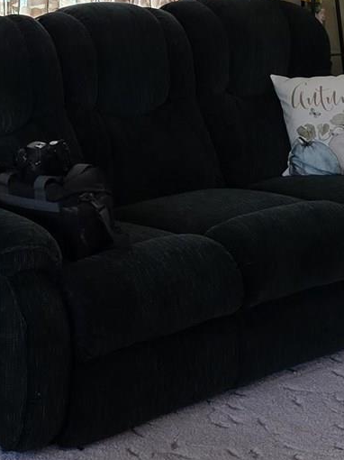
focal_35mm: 104
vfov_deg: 17.9
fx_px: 1379
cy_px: -99
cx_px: 20
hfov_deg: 14.1
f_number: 1.7
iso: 500
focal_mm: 6.3
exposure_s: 1/120
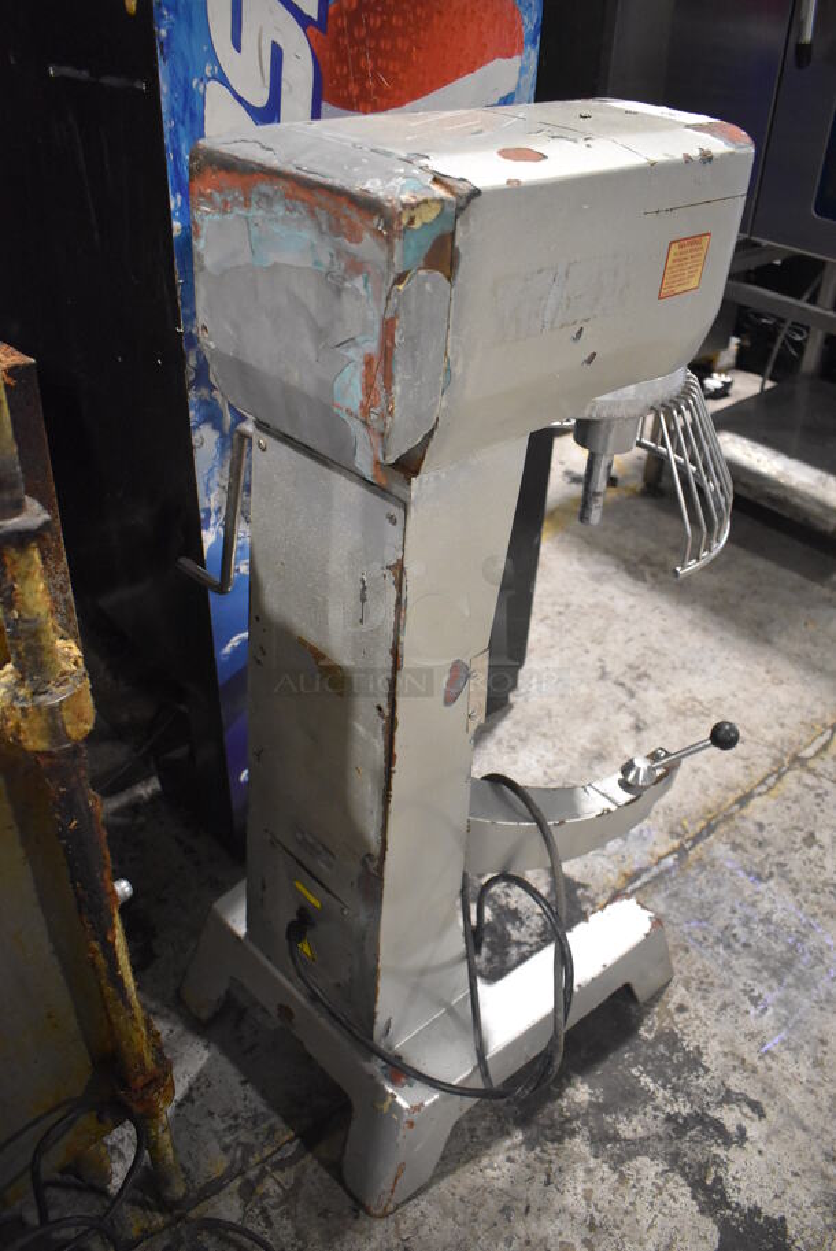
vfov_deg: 67.3
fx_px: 939
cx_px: 418
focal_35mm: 27
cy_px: 626
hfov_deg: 48.0
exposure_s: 1/125
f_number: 3.5
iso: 4000
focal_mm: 18
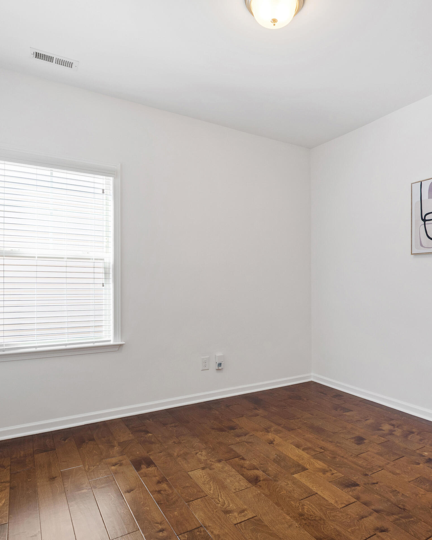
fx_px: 352
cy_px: 274
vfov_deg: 75.0
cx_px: 267
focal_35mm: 22
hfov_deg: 62.3
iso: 100
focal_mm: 10
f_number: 8
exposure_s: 1/5
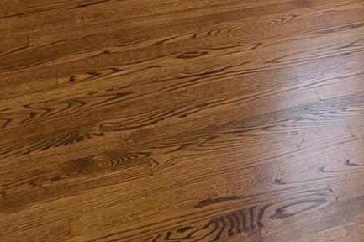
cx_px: 334
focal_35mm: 64
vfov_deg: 15.2
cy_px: -297
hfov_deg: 30.0
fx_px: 647
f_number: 1.9
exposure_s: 1/120
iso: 160
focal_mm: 2.2
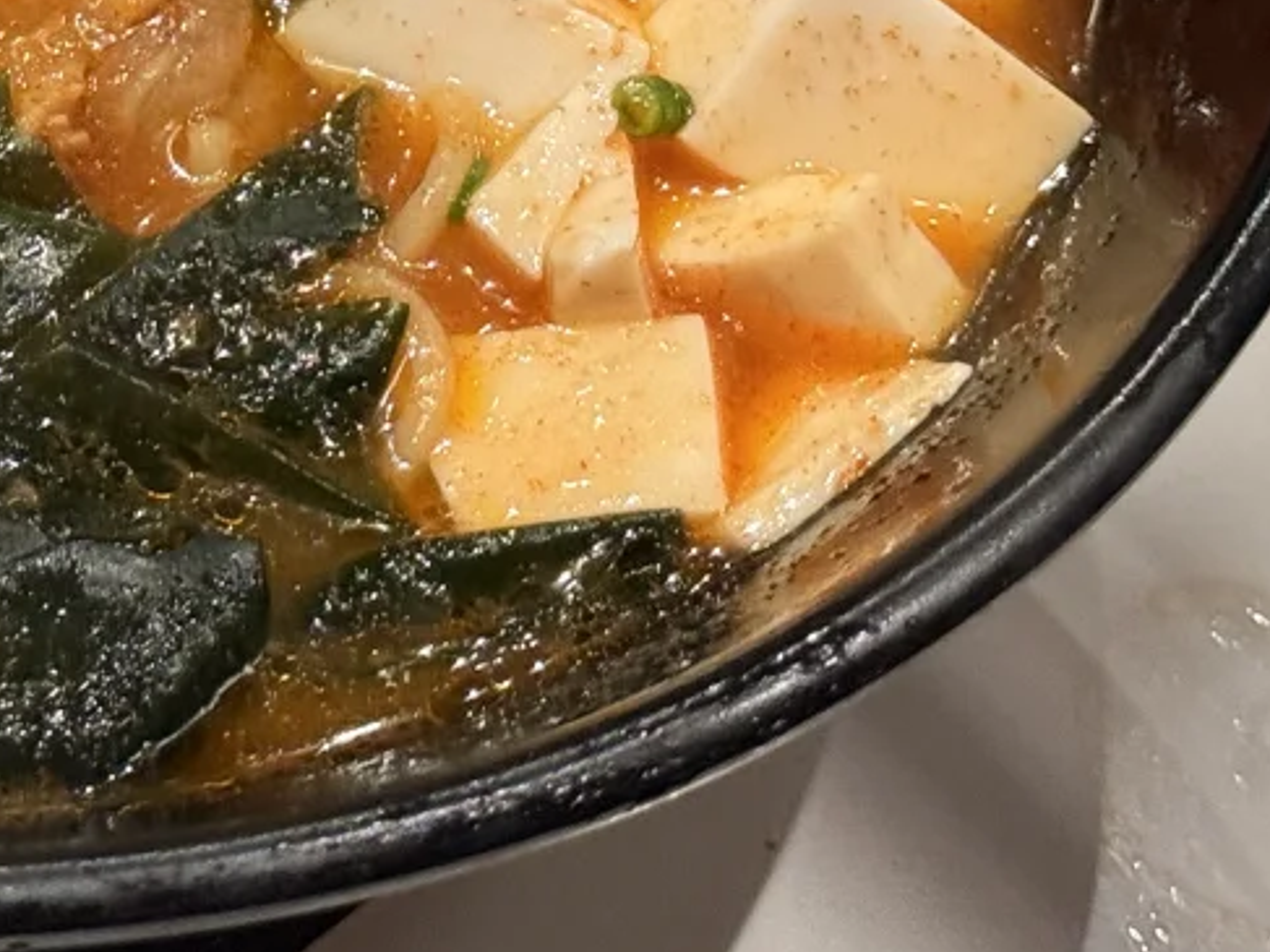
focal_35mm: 142
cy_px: -399
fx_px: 5208
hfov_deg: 13.6
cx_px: -91
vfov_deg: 10.2
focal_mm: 6.76
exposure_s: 1/40
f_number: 1.78
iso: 400
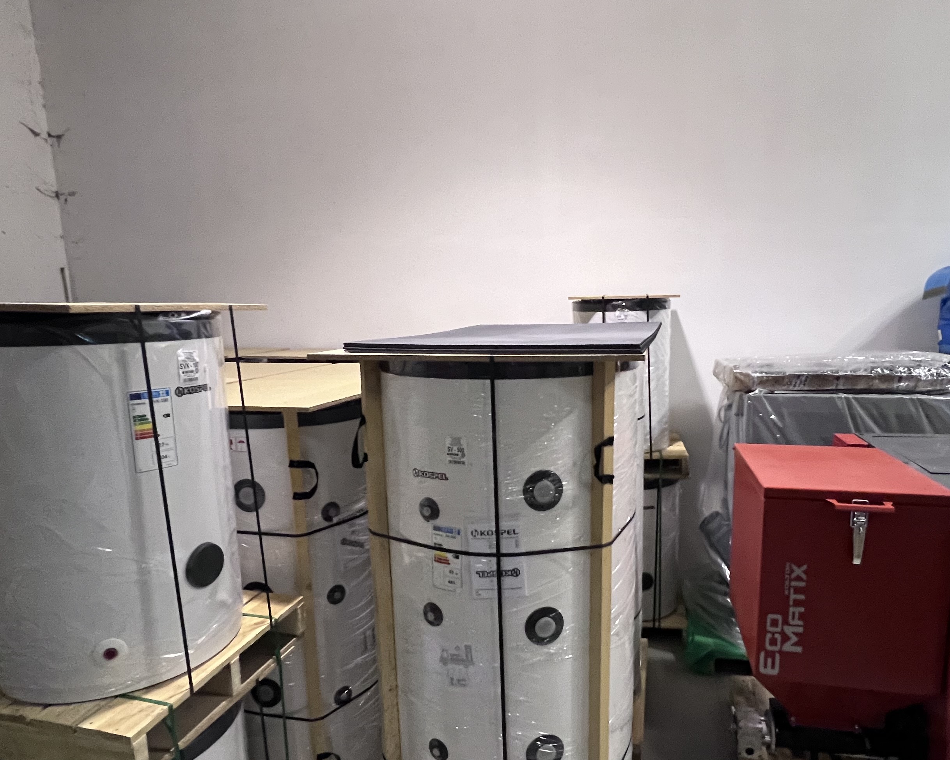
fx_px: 590
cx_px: 512
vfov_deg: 65.4
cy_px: 412
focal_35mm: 21
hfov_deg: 77.5
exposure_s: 1/50
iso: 640
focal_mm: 1.57
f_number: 1.8
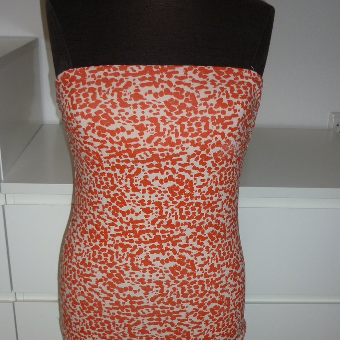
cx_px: 159
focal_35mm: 47
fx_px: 522
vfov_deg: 35.7
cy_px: 228
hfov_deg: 36.0
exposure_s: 1/30
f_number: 2.8
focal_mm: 5.5
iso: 100
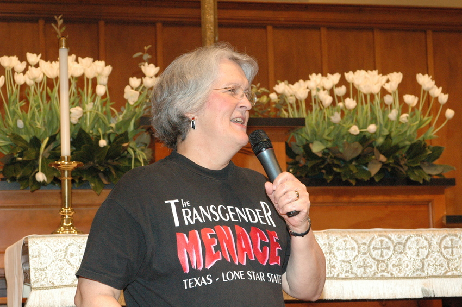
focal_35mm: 112
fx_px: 1442
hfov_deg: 18.2
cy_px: 154
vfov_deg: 12.2
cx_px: 231
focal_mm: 75
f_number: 7.1
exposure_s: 1/60
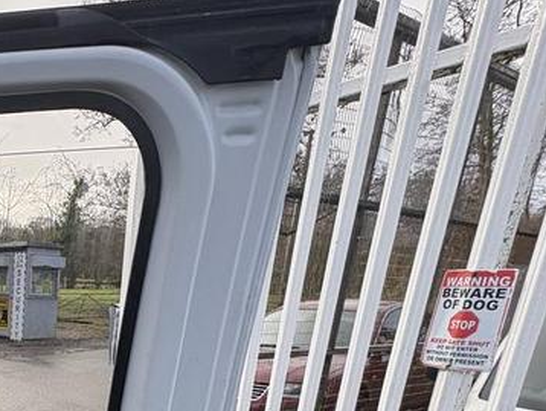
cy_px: 460
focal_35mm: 35
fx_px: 552
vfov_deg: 34.7
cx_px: -9
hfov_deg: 44.2
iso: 40
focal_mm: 2.22
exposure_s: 1/438
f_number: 2.2
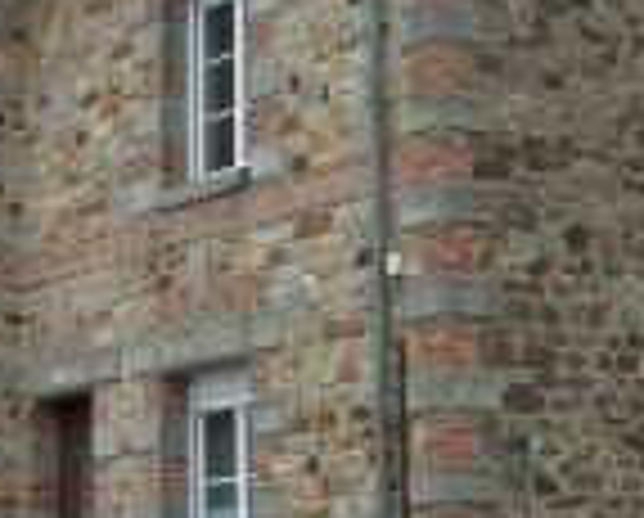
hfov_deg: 15.7
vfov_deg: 12.6
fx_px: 2330
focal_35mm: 122
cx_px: 401
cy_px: 95
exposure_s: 1/138
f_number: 4.5
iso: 100
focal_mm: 8.9
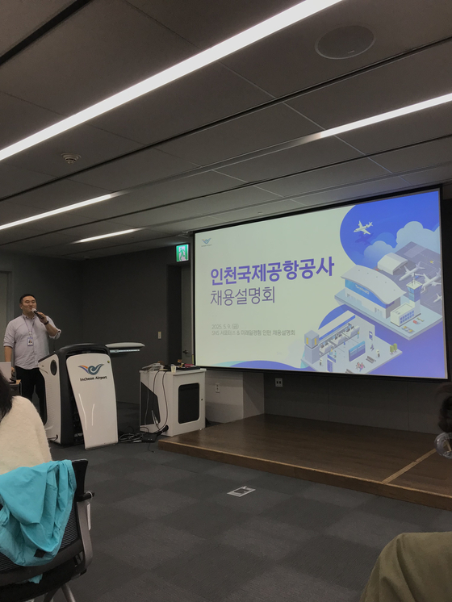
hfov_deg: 49.8
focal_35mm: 28
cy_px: 301
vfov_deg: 63.4
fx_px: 487
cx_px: 226
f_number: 1.8
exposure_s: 1/120
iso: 32
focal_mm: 3.99
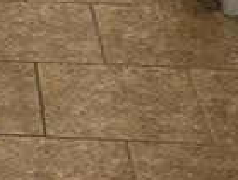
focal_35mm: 191
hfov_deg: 9.3
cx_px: -324
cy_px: -348
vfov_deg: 7.0
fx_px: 1317
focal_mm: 4.25
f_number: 1.8
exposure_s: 1/120
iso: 100
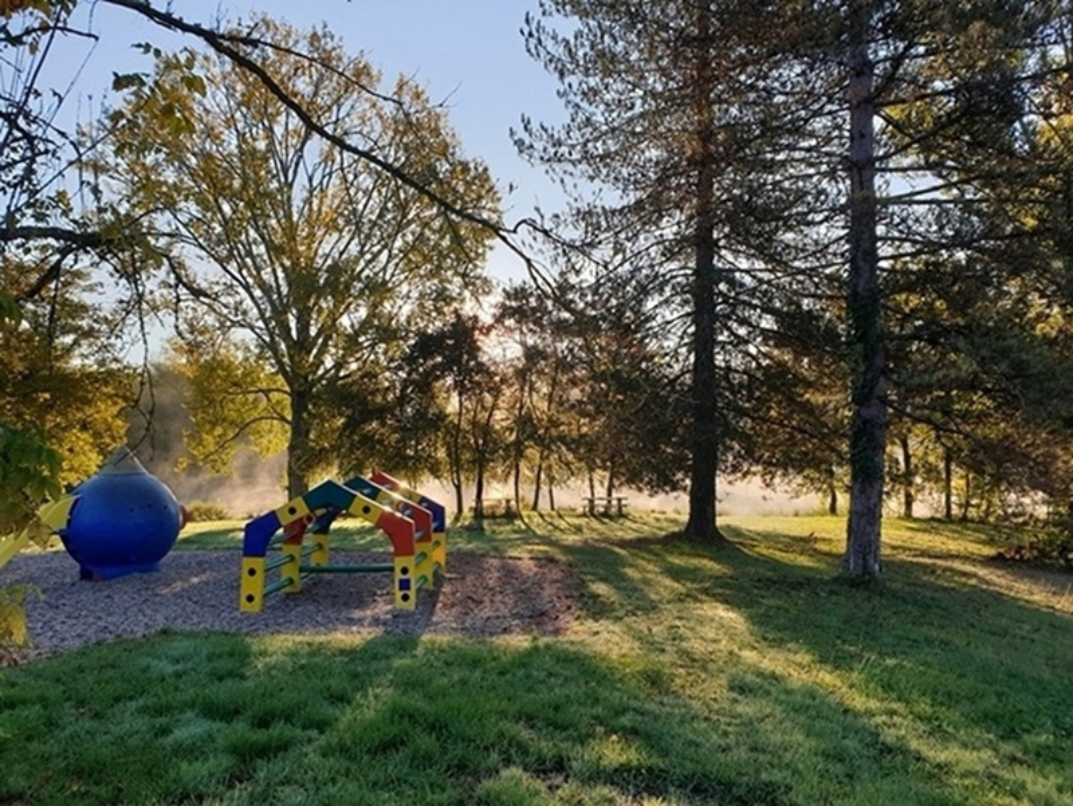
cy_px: 403
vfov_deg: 53.1
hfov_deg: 67.3
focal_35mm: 26
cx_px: 536
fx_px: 806
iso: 50
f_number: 2.4
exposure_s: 1/626
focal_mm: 4.3
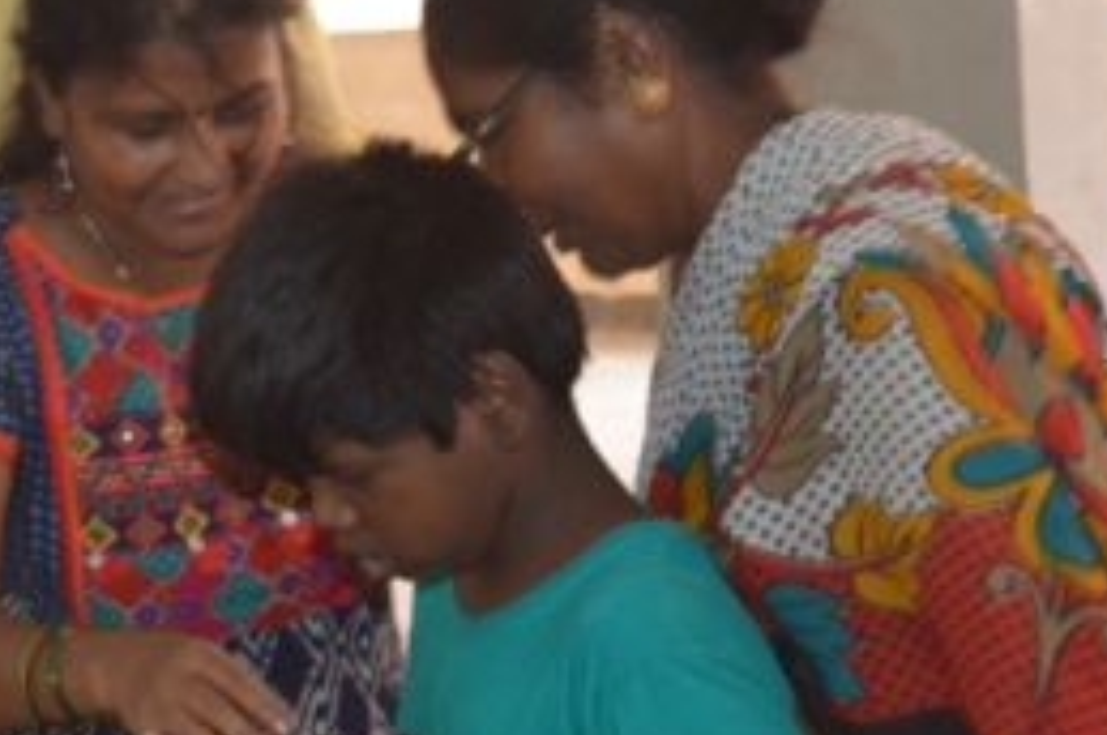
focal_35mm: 104
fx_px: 3206
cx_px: 316
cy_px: 726
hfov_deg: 19.5
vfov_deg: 12.9
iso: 200
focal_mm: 25
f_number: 4
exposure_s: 1/40
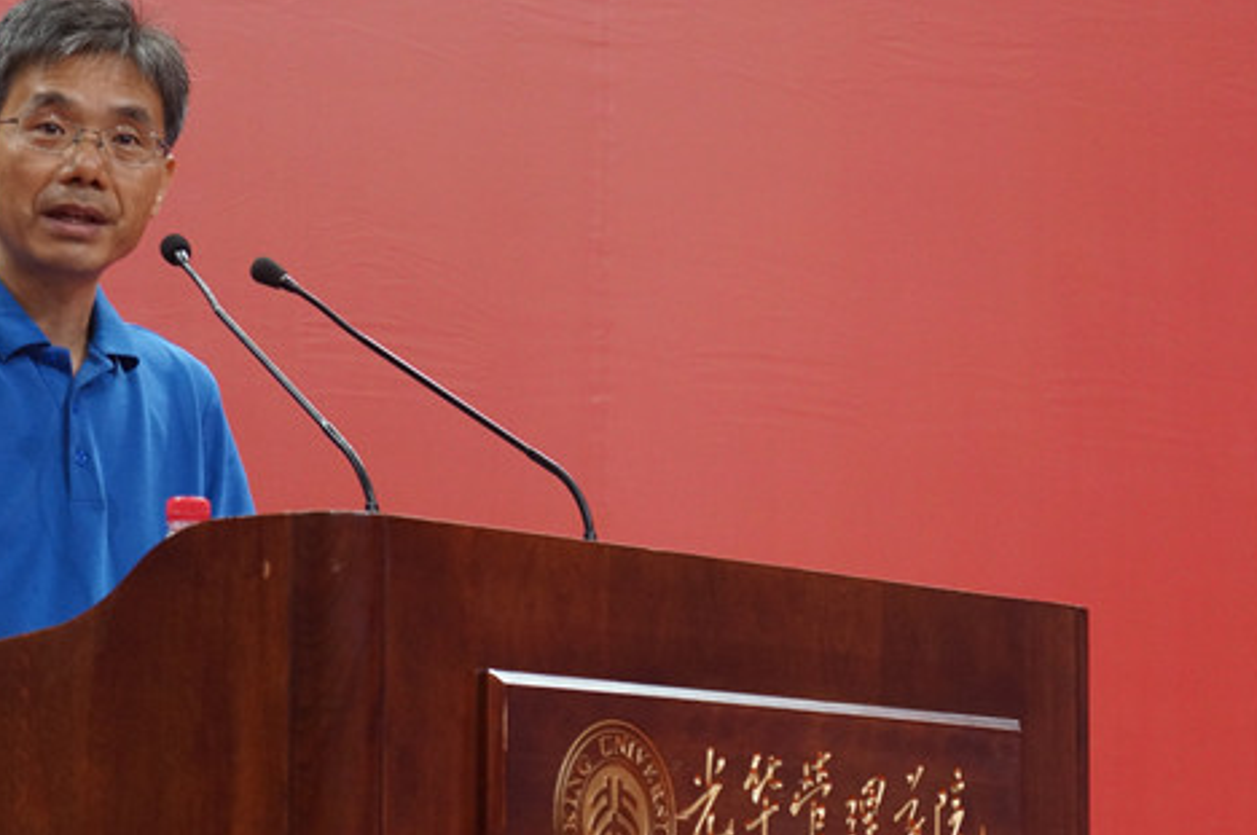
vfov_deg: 9.2
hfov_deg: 13.8
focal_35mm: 149
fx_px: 5197
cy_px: 502
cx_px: 741
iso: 1000
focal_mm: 55
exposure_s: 1/100
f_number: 5.6
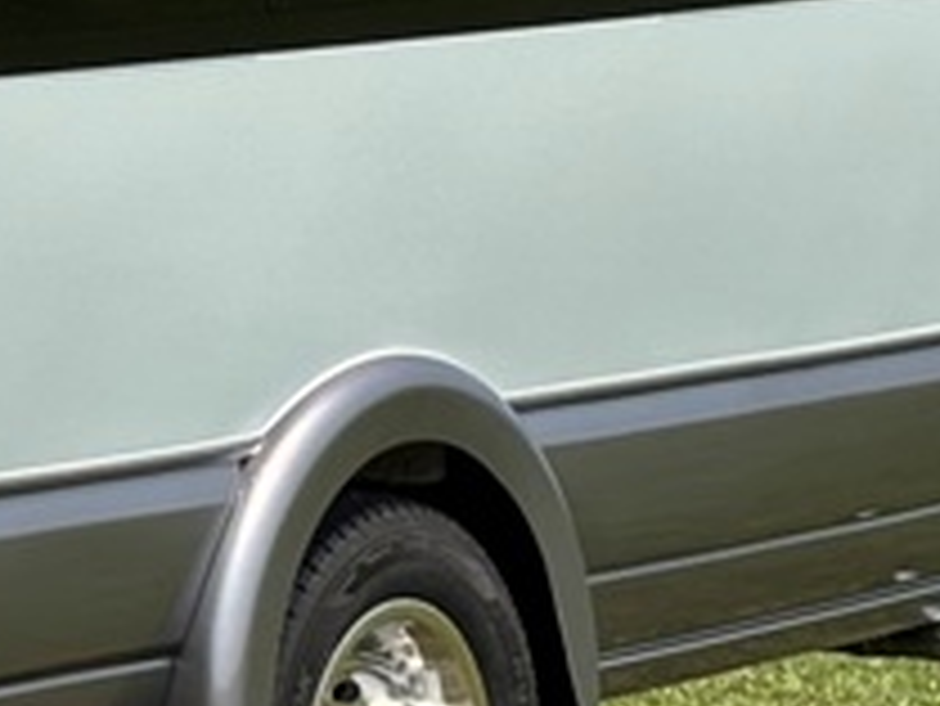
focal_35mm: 291
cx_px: -1320
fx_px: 7907
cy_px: 88
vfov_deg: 5.1
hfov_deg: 6.5
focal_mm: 5.96
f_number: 1.6
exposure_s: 1/3937
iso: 32
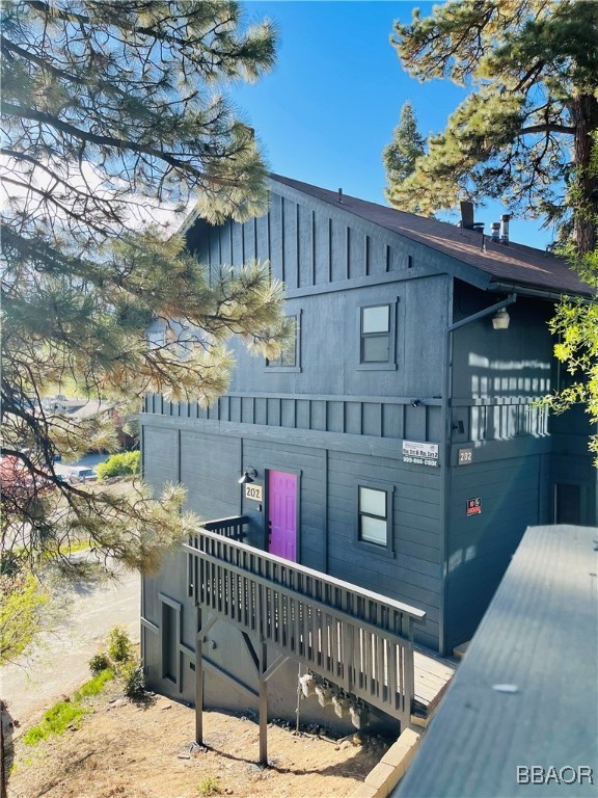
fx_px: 599
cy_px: 399
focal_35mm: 26
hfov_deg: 53.1
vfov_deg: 67.3
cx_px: 299
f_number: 1.6
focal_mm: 5.1
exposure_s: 1/750
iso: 32
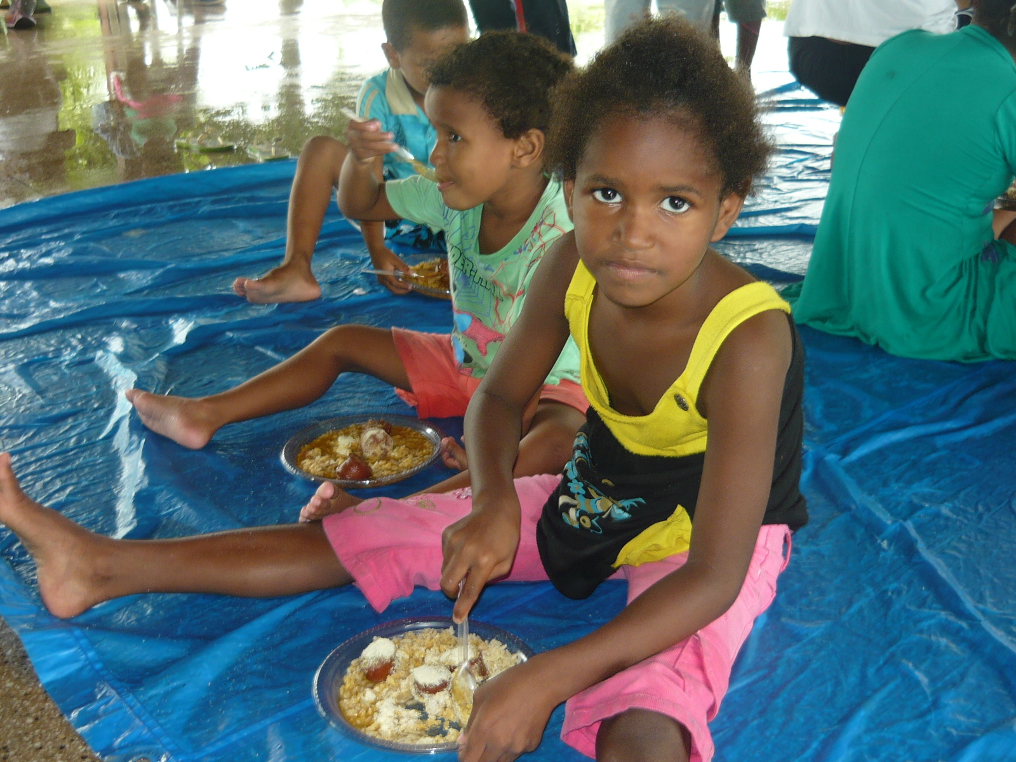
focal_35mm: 43
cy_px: 381
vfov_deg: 33.6
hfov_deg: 43.9
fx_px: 1262
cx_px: 508
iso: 100
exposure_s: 1/30
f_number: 2.8
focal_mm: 5.5
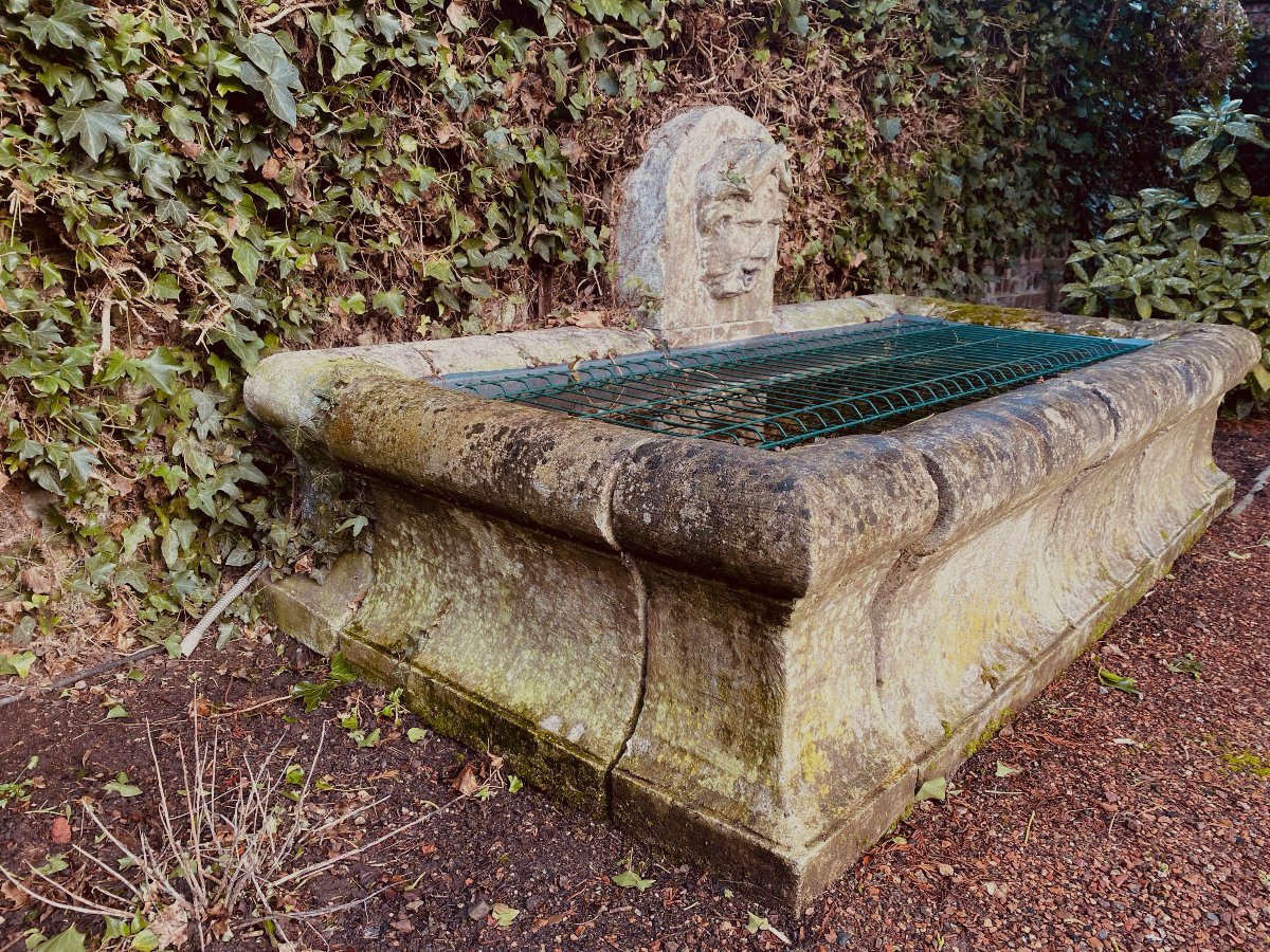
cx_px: 635
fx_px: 954
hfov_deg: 67.3
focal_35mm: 26
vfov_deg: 53.1
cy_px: 476
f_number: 1.8
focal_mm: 4.25
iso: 64
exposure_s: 1/121
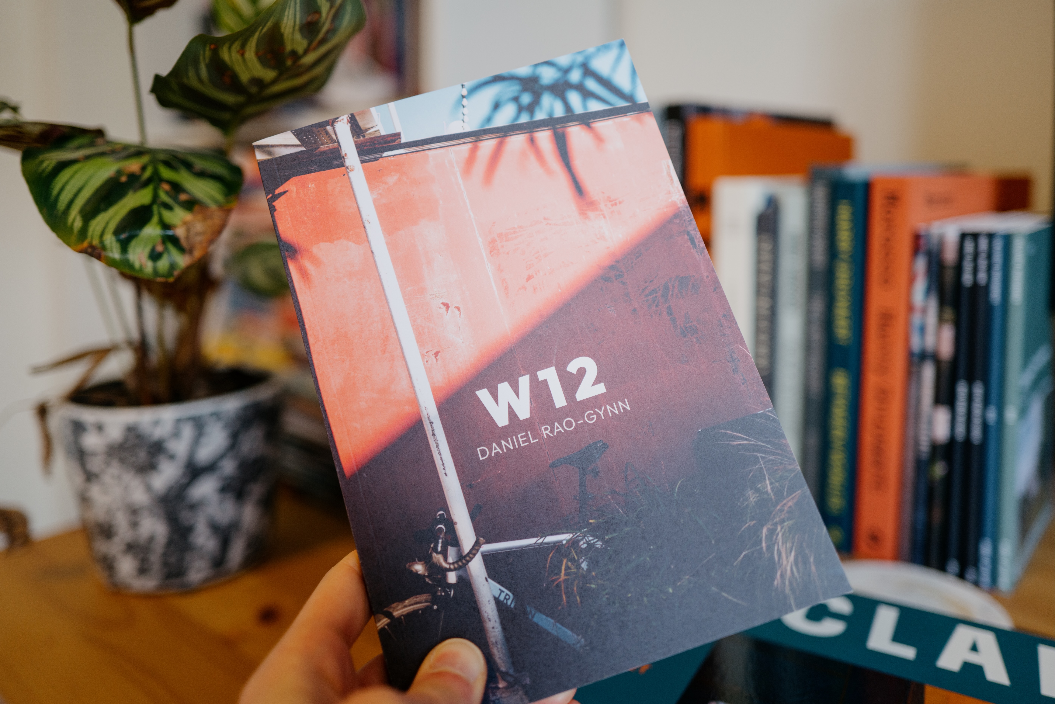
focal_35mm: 28
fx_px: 821
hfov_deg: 65.5
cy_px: 352
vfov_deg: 46.4
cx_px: 528
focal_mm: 28
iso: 200
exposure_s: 1/50
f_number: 1.7
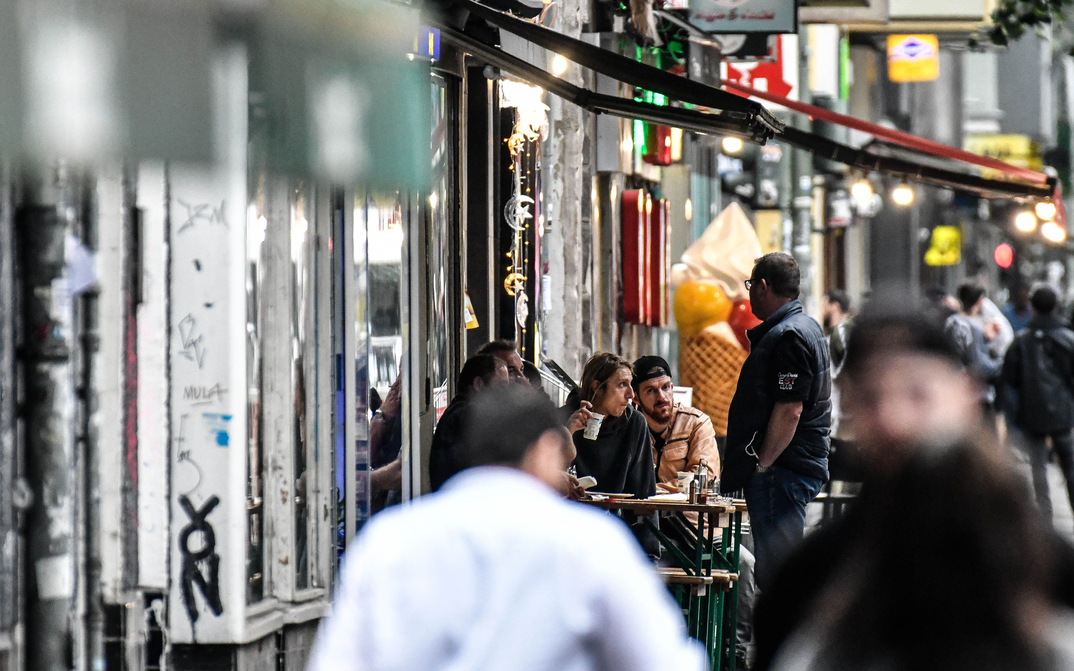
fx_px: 26753
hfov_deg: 2.3
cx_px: 473
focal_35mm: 914
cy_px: 286
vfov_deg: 1.4
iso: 2500
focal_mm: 500
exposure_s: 1/125
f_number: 5.6
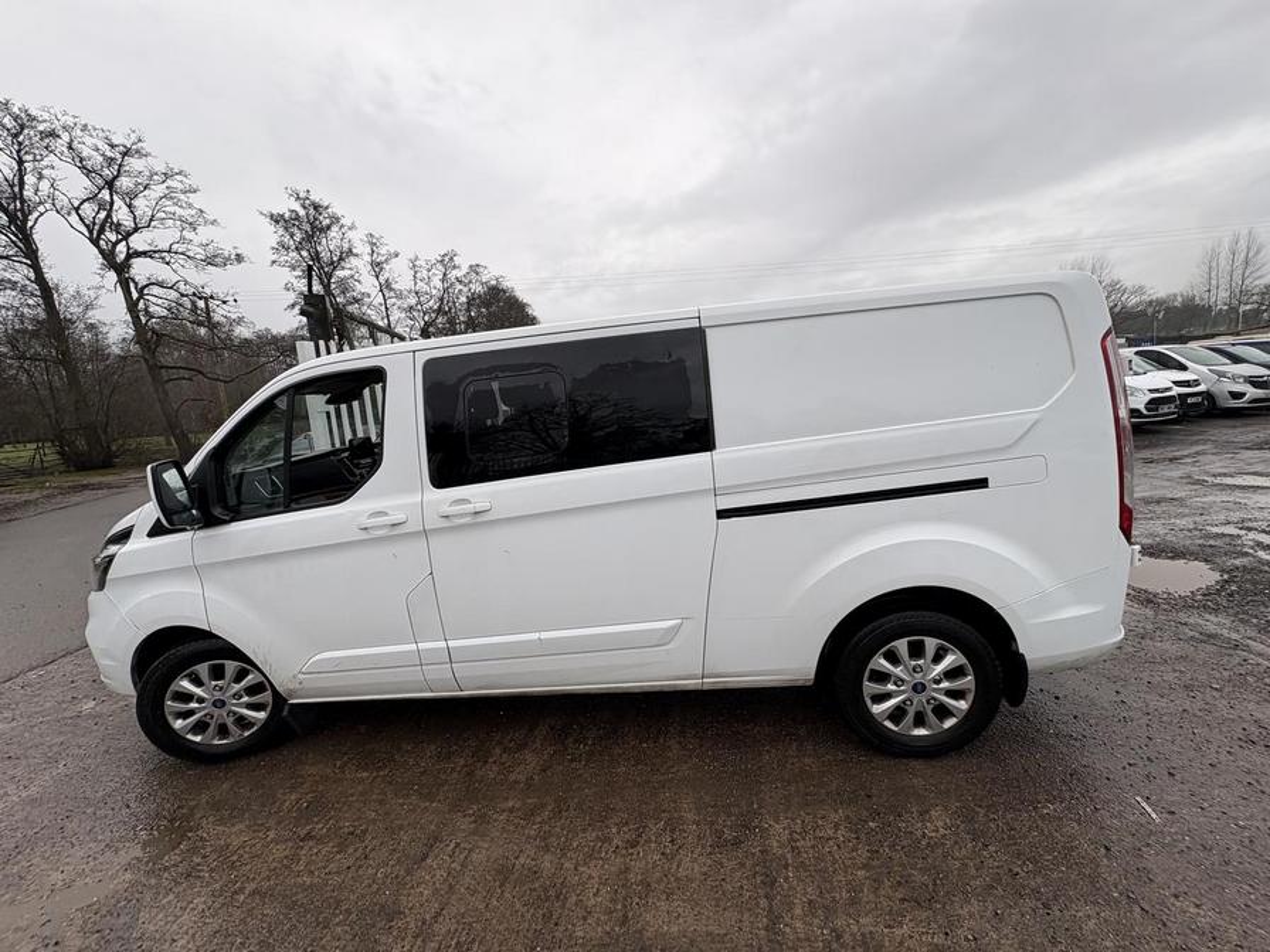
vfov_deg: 85.7
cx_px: 635
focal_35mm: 14
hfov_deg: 102.1
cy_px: 476
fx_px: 514
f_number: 2.2
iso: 40
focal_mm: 2.22
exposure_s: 1/318
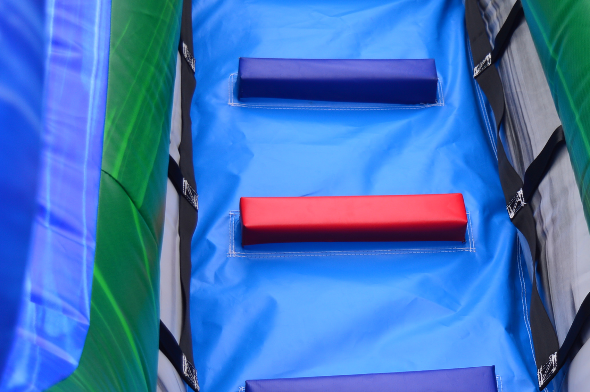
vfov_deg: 15.9
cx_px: 485
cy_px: 301
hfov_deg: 23.5
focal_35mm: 85
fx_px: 1392
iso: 100
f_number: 4.5
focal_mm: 32
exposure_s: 1/60
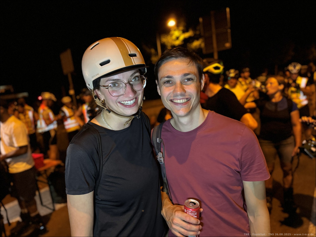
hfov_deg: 71.6
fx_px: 219
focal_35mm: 24
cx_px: 158
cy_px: 118
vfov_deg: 56.8
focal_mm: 6.76
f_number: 1.78
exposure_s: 1/50
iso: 800
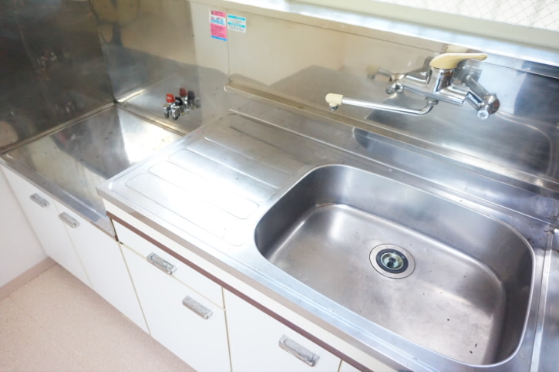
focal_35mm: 24
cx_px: 280
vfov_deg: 53.0
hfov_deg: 73.8
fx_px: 372
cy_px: 186
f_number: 3.5
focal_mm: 16
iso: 2500
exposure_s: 1/160
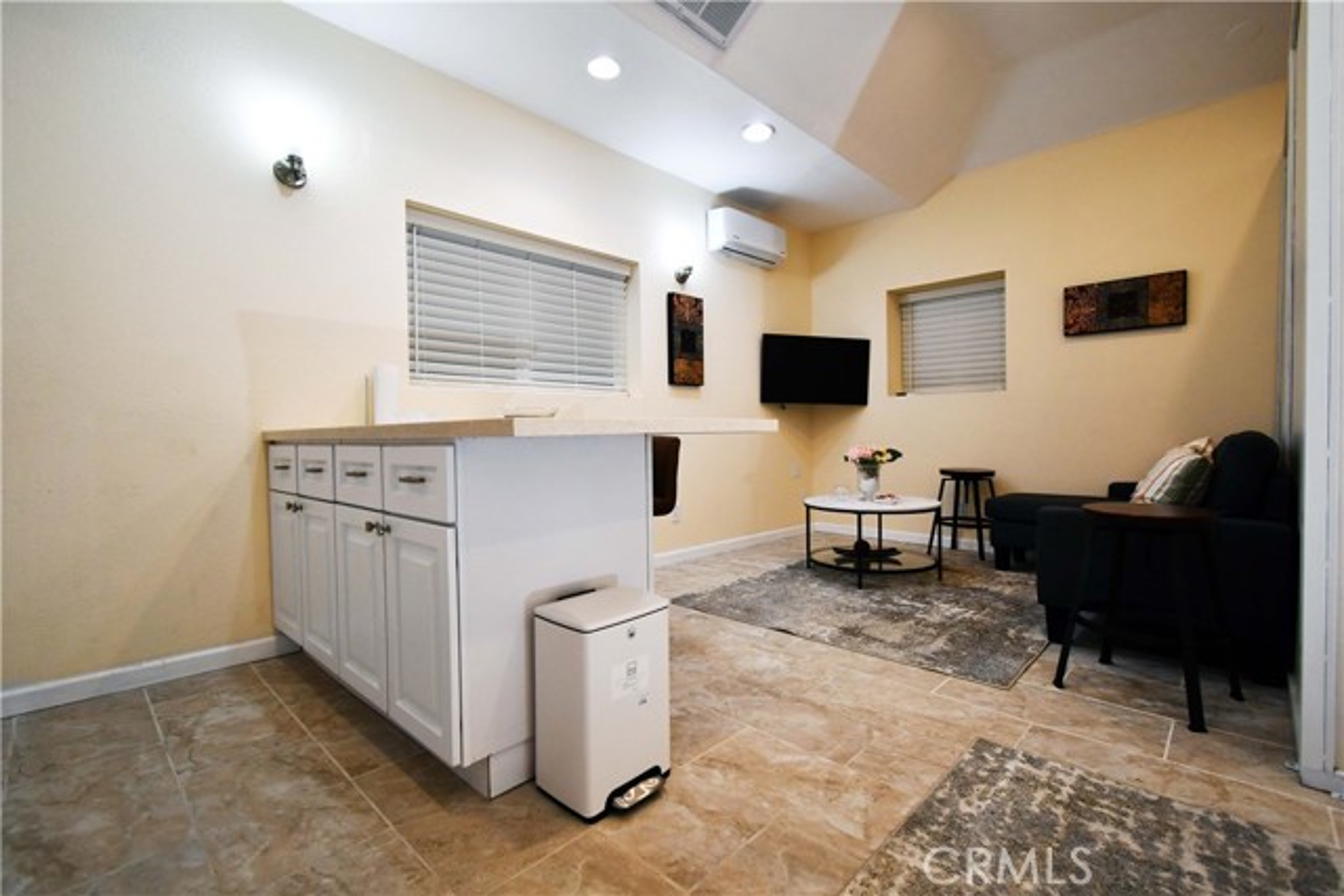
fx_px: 560
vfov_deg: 77.4
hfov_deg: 100.4
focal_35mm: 15
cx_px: 672
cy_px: 448
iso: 800
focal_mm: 10
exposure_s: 1/200
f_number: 4.5
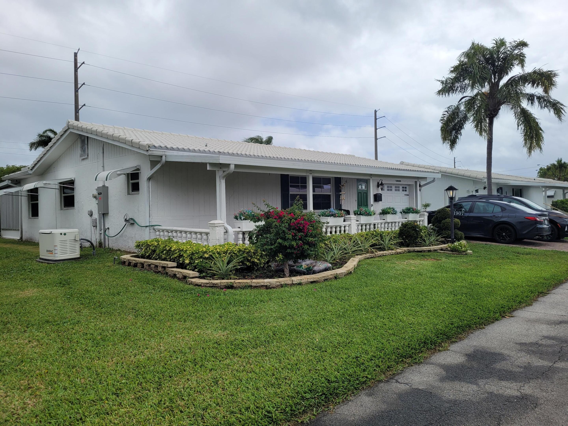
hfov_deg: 67.3
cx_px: 284
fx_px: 427
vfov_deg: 53.1
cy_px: 213
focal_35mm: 26
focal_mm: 5.4
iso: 40
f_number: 1.8
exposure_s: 1/3372
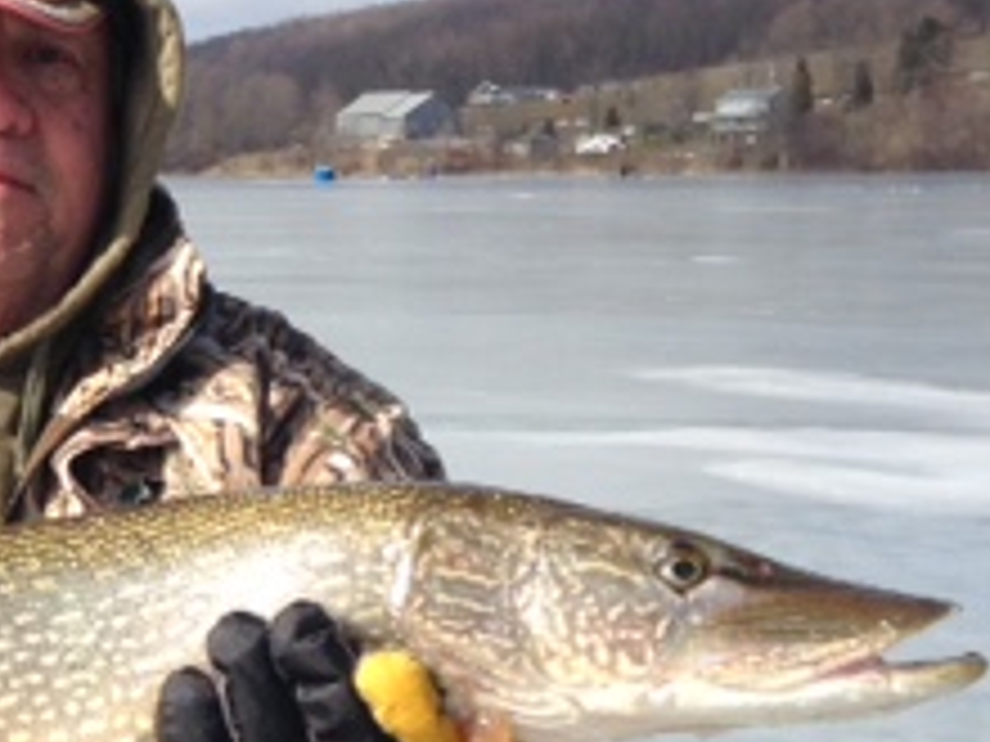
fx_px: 2746
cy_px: 522
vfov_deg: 15.4
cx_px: -126
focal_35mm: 96
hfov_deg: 19.5
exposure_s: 1/1642
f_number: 2.4
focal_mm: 4.12
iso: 50
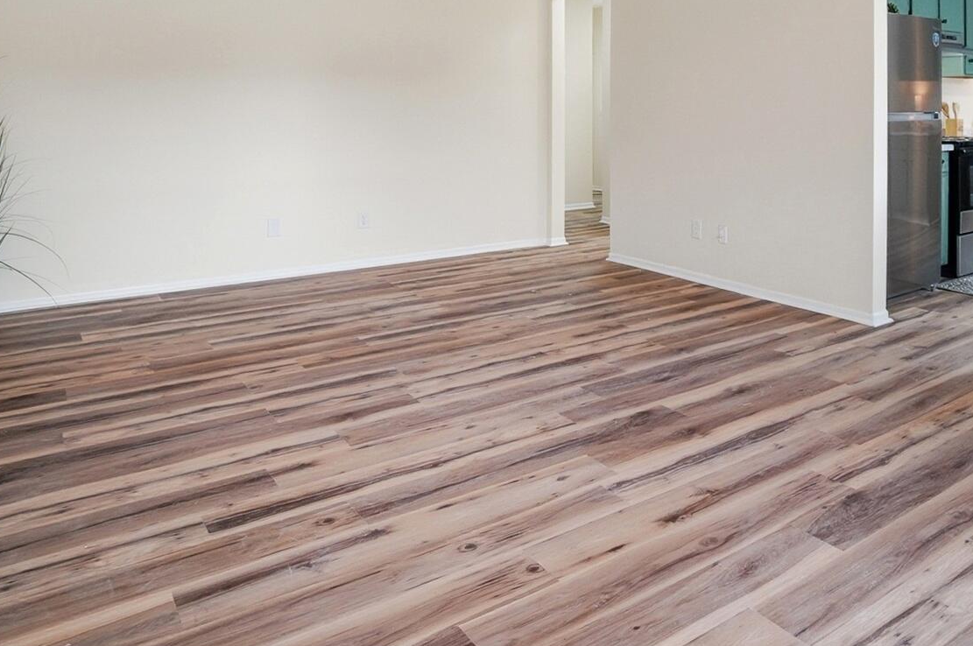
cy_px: 115
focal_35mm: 27
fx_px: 729
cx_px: 641
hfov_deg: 65.8
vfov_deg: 45.0
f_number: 4
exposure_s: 1/250
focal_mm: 10
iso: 100
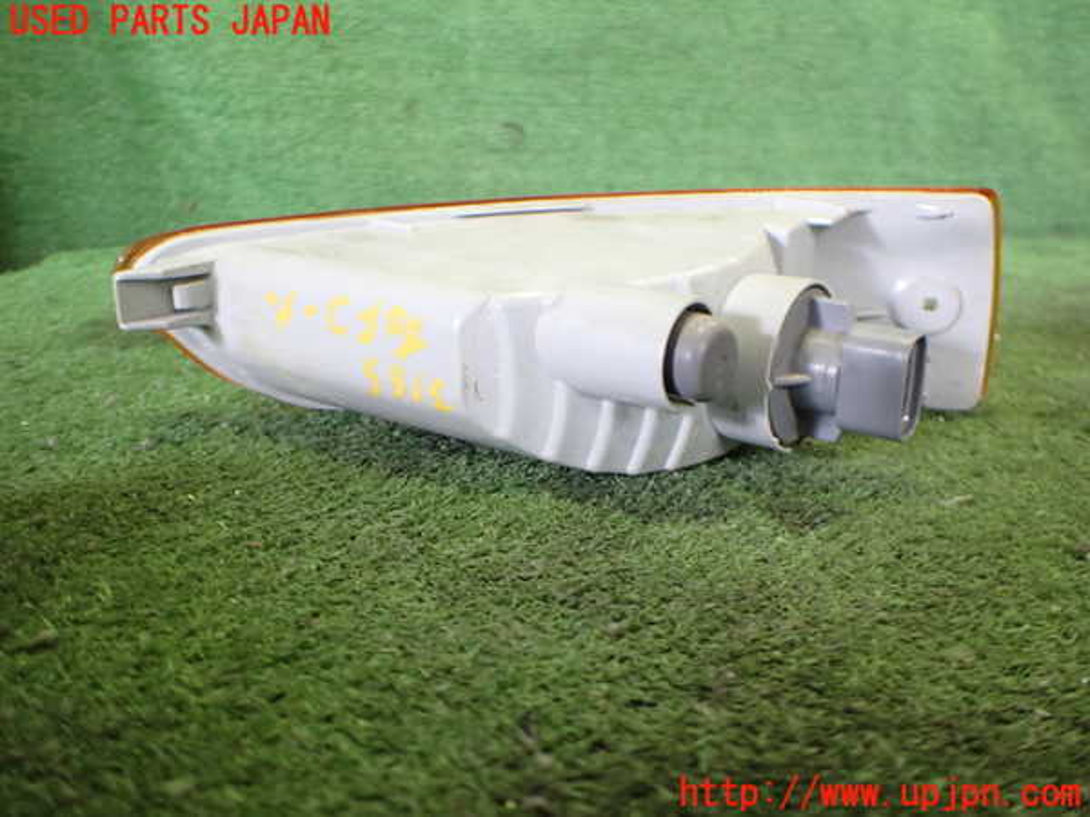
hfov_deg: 60.0
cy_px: 408
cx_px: 545
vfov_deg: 46.8
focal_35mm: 30
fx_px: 945
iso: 800
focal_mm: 5.4
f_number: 2.3
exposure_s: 1/60
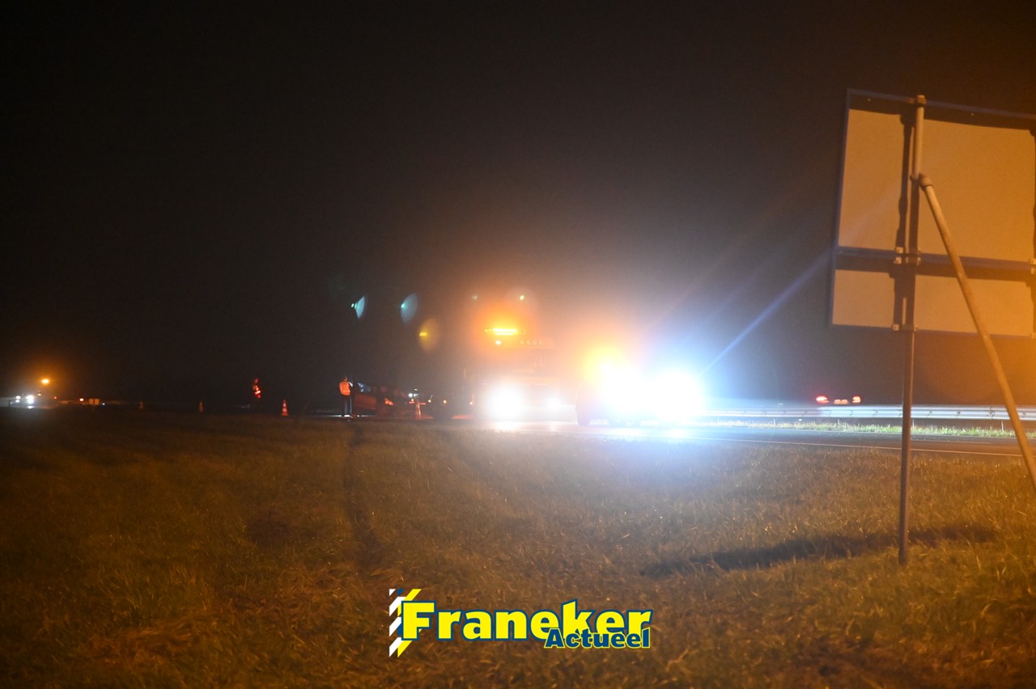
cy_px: 344
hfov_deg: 28.9
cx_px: 518
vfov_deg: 19.4
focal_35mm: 70
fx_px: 2013
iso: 10000
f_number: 2.8
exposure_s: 1/60
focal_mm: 70
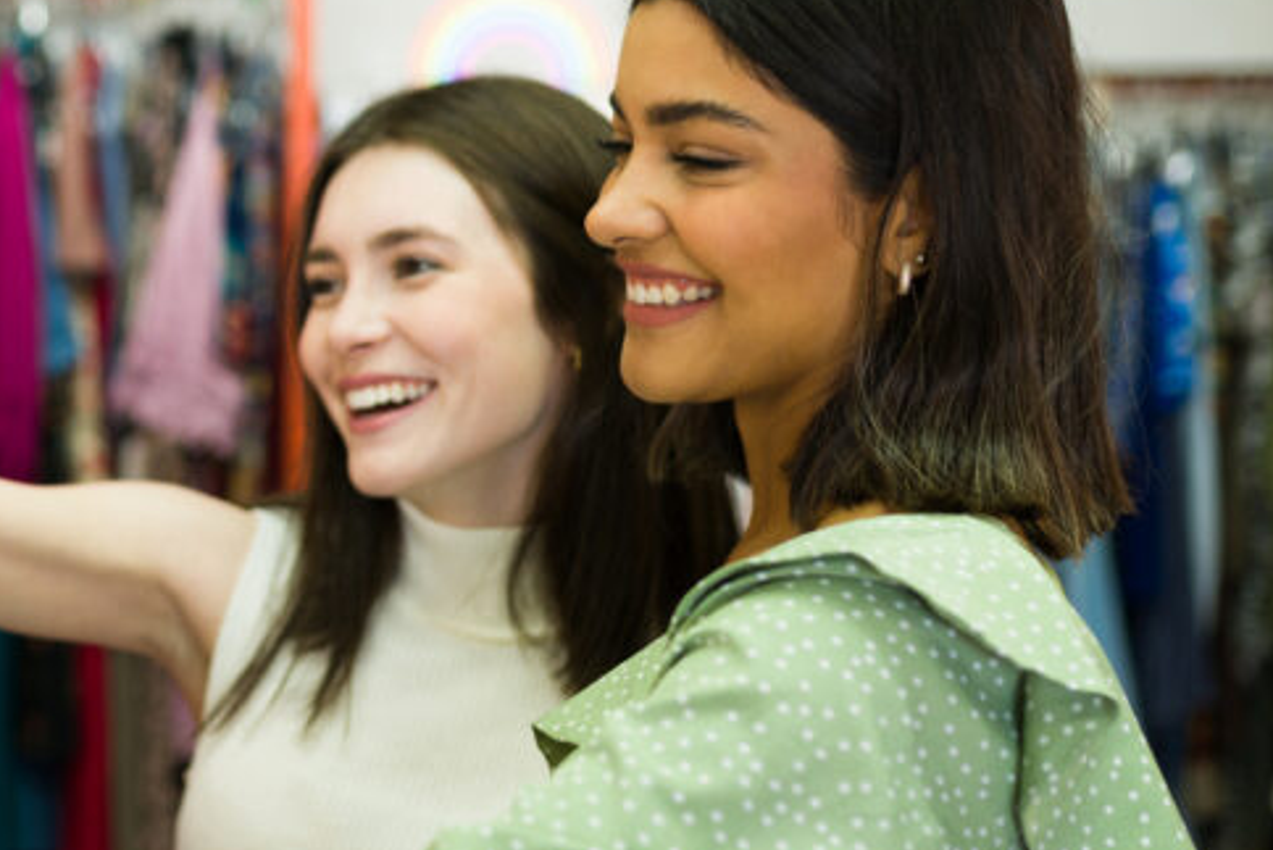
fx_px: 2617
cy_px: 336
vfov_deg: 18.4
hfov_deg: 26.5
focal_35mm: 74
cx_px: 139
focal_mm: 35
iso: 250
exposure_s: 1/160
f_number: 1.8
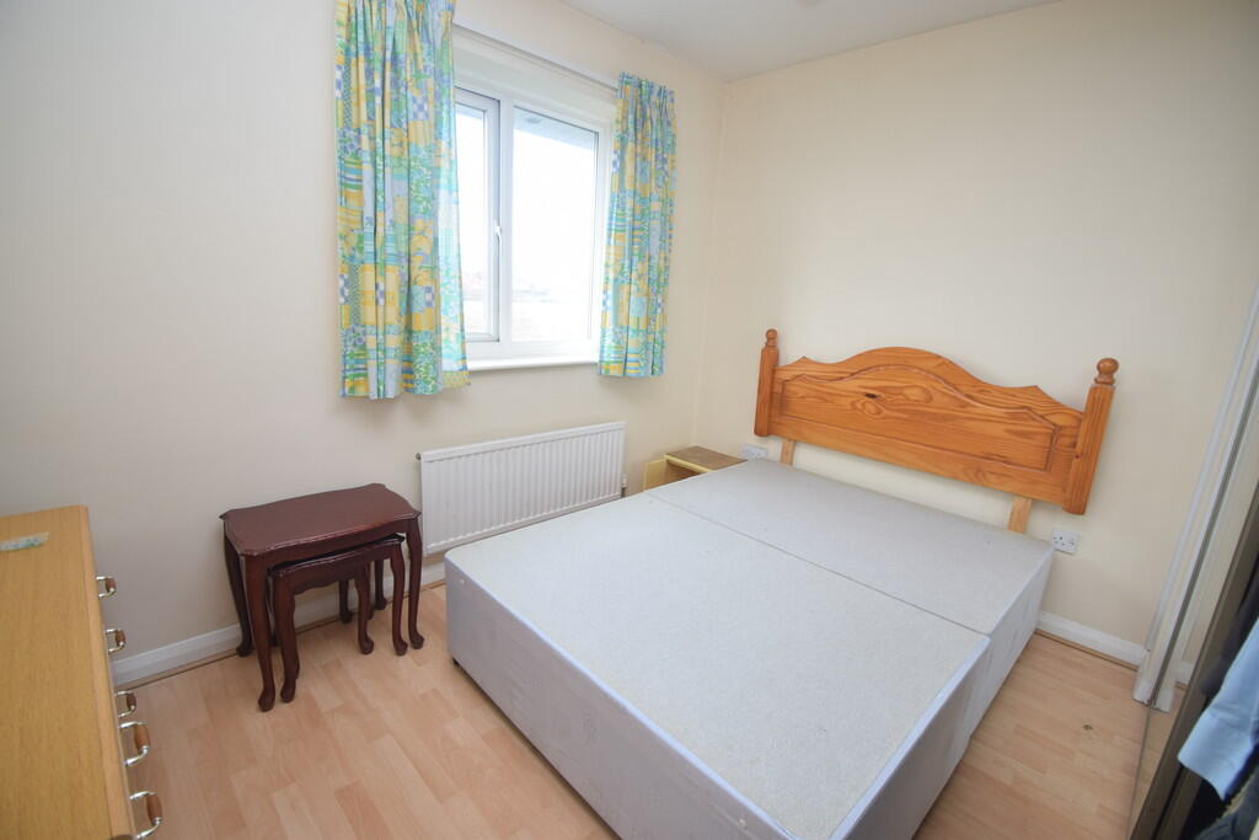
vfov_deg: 77.3
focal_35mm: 15
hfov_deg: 100.4
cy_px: 420
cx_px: 630
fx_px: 525
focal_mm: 10
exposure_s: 1/80
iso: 400
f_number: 4.5
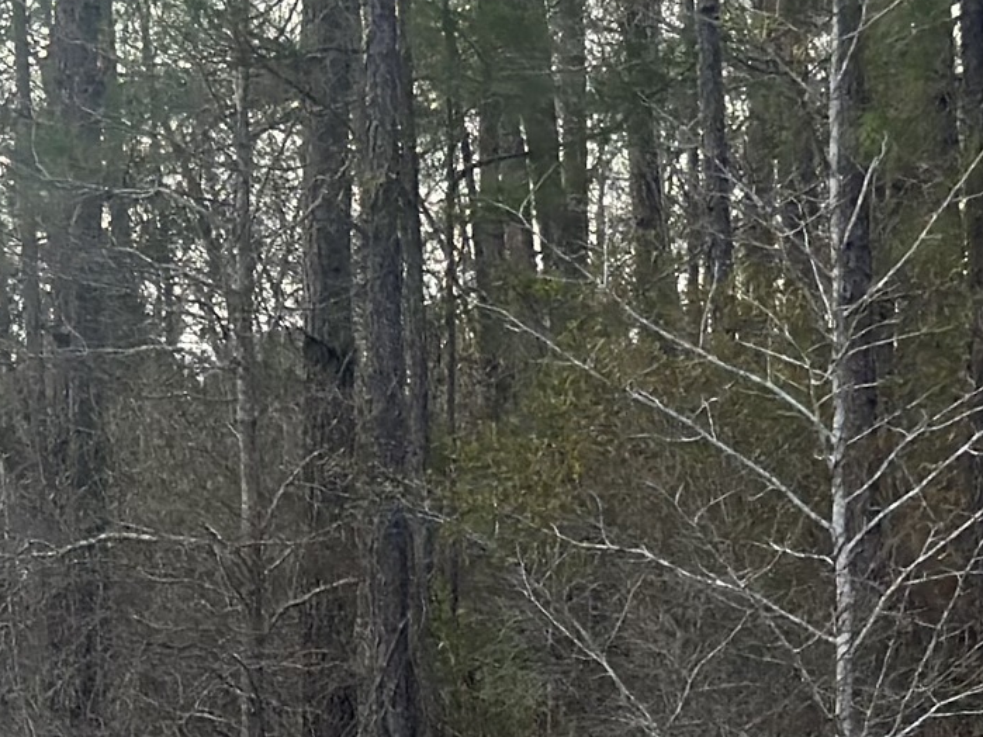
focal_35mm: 211
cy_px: 722
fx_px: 5991
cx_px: -470
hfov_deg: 9.1
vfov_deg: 7.0
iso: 80
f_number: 1.78
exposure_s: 1/681
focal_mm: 6.86
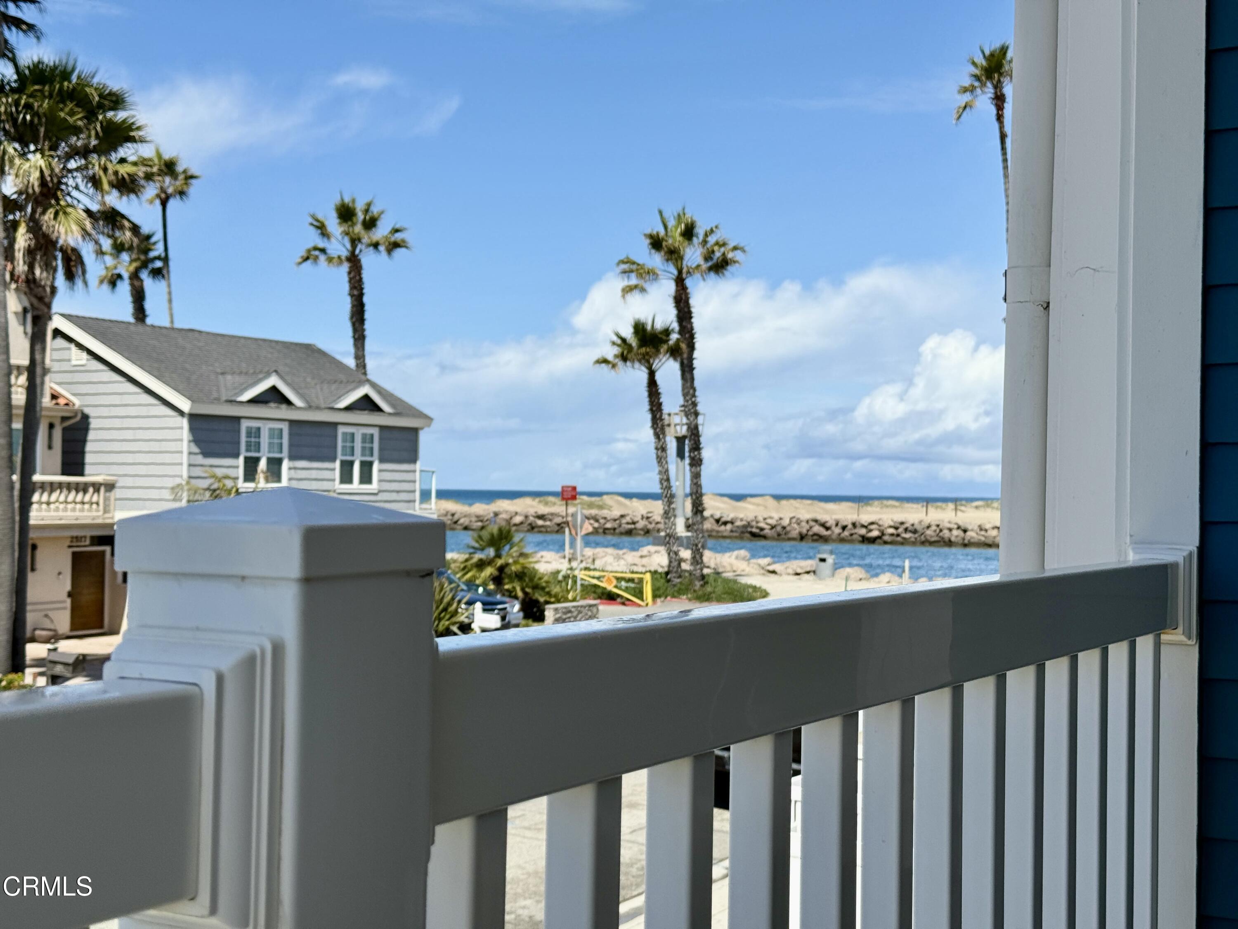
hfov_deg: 39.7
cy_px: 464
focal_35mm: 48
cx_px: 619
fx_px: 1717
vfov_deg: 30.3
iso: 64
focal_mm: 6.76
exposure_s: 1/5587
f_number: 1.78
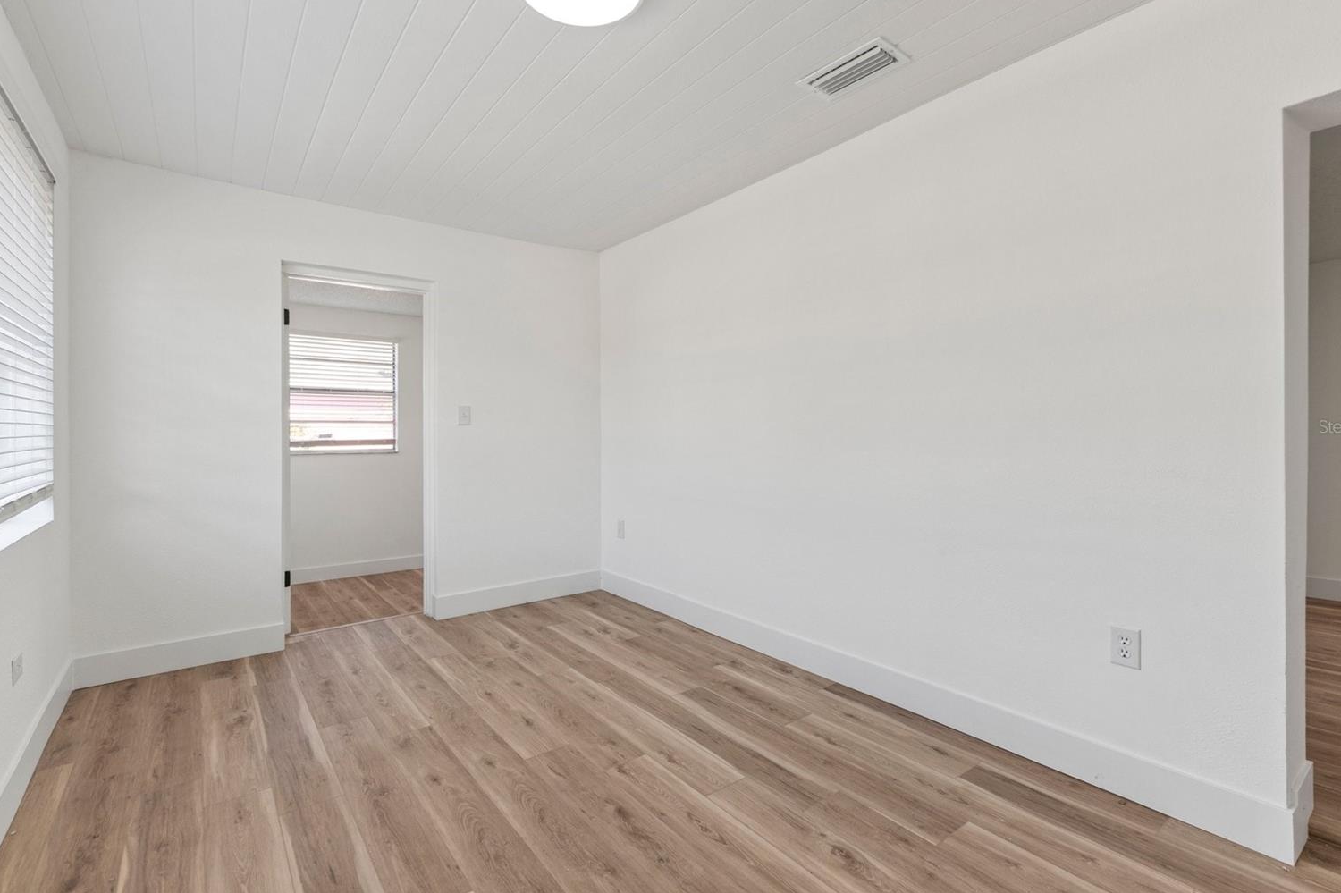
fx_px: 596
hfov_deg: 96.7
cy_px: 426
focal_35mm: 16
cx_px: 683
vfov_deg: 73.7
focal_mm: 10
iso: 400
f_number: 7.1
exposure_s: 1/40
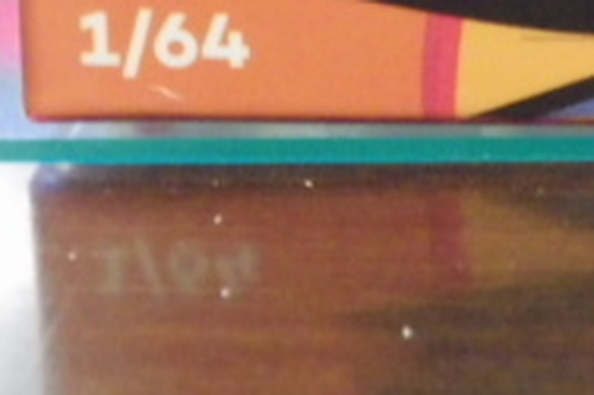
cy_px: -332
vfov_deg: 5.4
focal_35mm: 252
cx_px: 957
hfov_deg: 8.0
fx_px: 4154
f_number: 4.2
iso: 1250
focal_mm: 12.8
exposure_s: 1/25
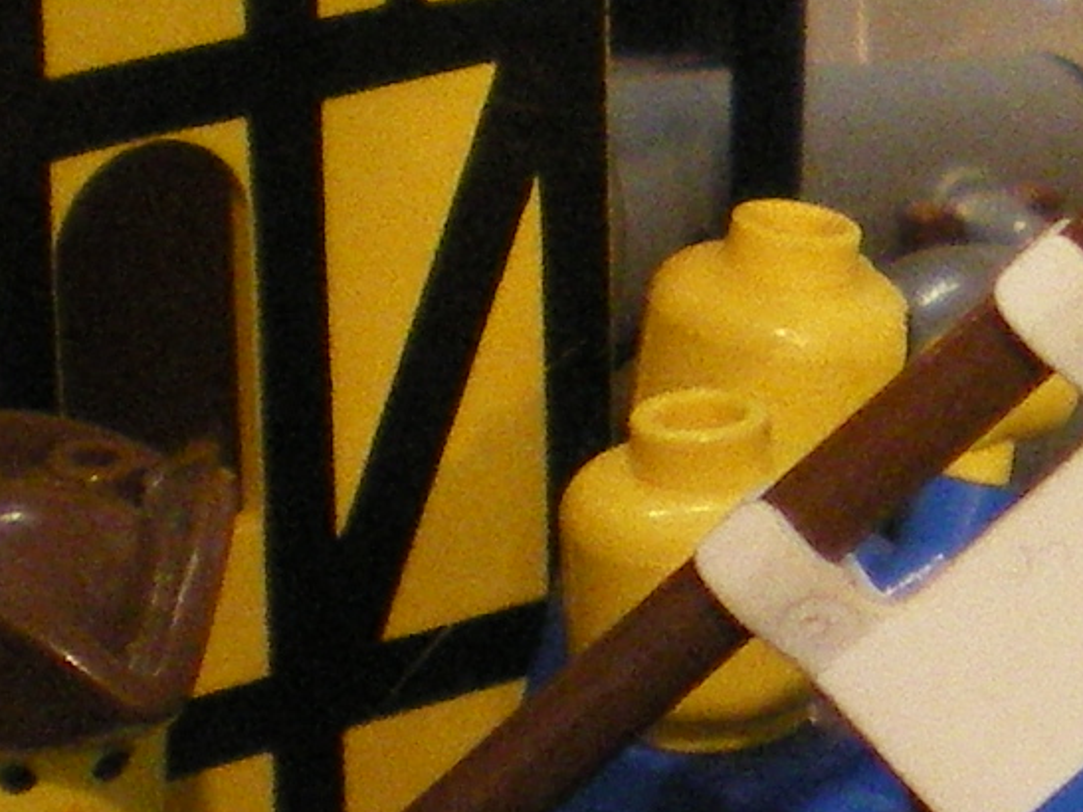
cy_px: 531
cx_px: 1441
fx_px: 6725
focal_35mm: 215
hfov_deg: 9.0
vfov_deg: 6.9
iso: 400
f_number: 3.1
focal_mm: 6.3
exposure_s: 1/50
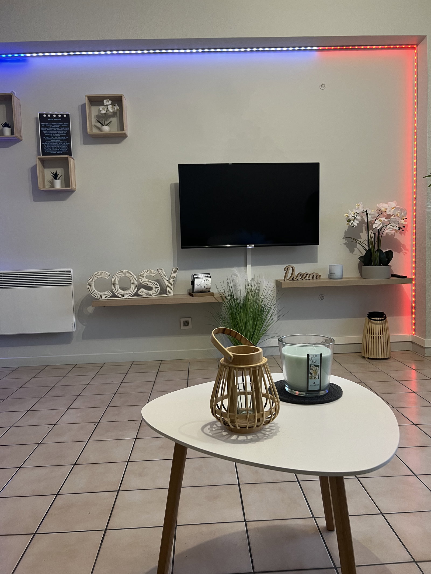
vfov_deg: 67.3
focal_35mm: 26
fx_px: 432
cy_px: 287
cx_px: 216
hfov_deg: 53.1
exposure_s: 1/50
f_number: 1.5
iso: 125
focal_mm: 5.7
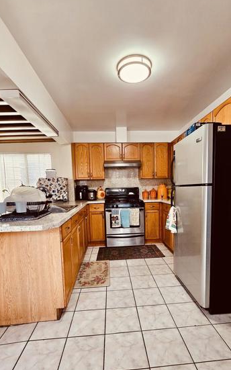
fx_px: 161
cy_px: 205
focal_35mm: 16
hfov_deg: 71.1
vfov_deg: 97.4
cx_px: 124
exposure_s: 1/60
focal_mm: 2.2
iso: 200
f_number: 2.2
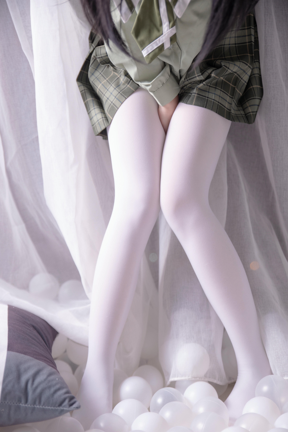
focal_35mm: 48
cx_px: 144
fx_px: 576
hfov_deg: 28.1
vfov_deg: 41.1
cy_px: 216
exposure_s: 1/160
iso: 100
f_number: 2.8
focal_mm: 48
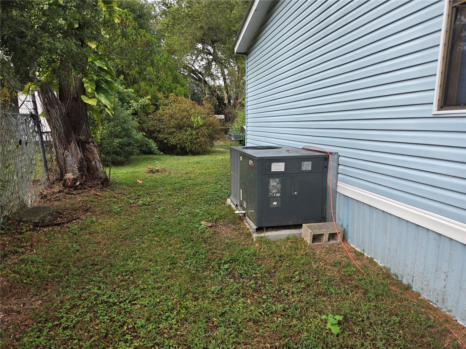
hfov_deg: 73.9
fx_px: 310
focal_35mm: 23
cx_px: 233
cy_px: 174
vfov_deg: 58.9
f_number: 1.8
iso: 25
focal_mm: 5.4
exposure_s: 1/197
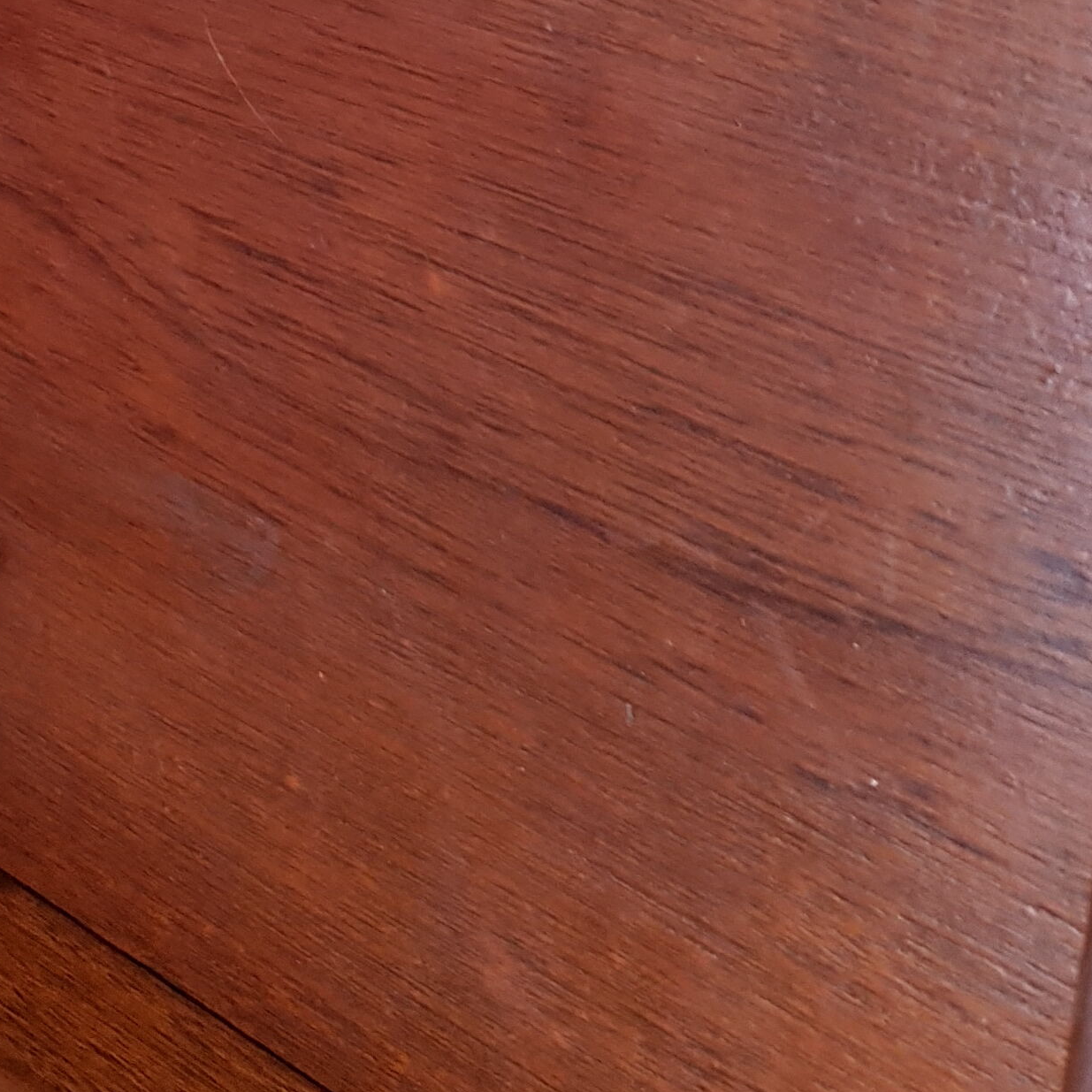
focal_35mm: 75
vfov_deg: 21.2
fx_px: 2677
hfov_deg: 21.9
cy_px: -271
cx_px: -89
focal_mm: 4.2
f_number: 1.7
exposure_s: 1/33
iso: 160
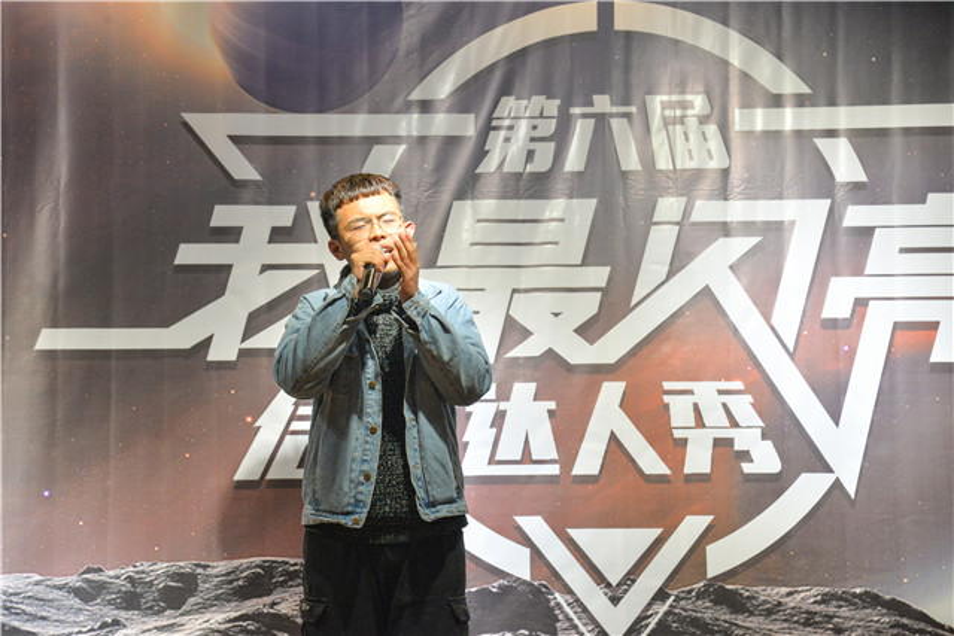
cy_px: 318
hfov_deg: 21.5
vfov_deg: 14.4
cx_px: 477
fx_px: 2518
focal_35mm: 95
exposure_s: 1/160
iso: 1600
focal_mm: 95
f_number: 6.3
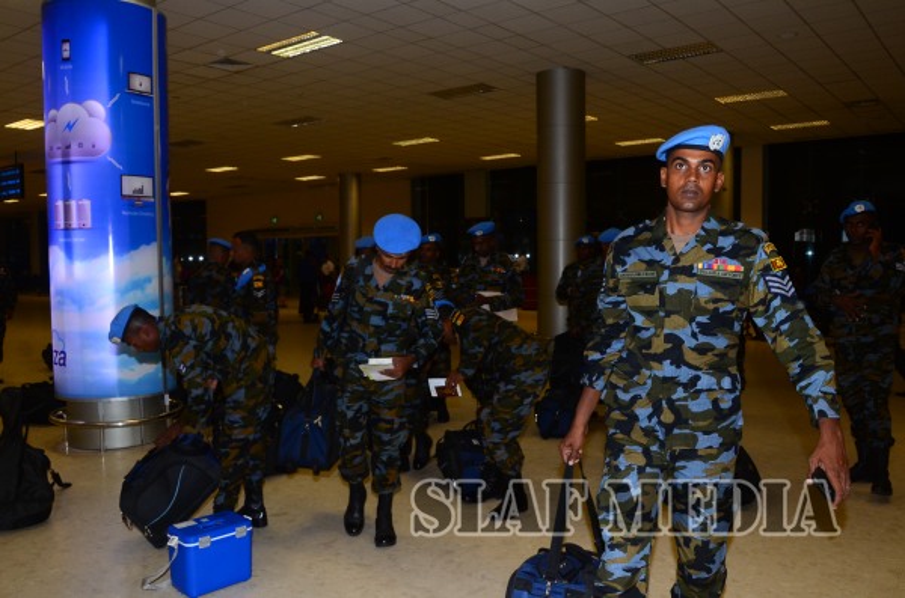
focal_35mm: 30
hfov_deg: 62.0
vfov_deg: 43.4
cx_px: 452
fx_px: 752
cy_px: 299
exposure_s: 1/100
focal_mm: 20
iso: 800
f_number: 6.3
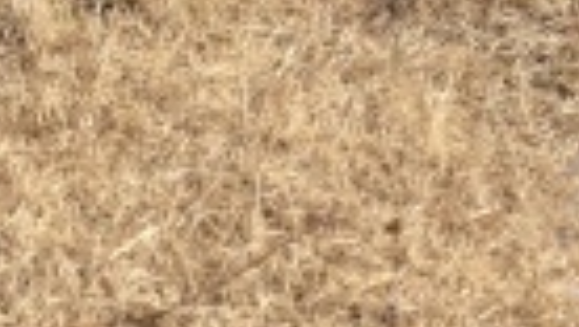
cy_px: 1044
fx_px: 2121
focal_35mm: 138
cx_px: 334
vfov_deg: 7.5
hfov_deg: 15.5
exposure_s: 1/1493
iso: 50
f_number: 2.4
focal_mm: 4.28
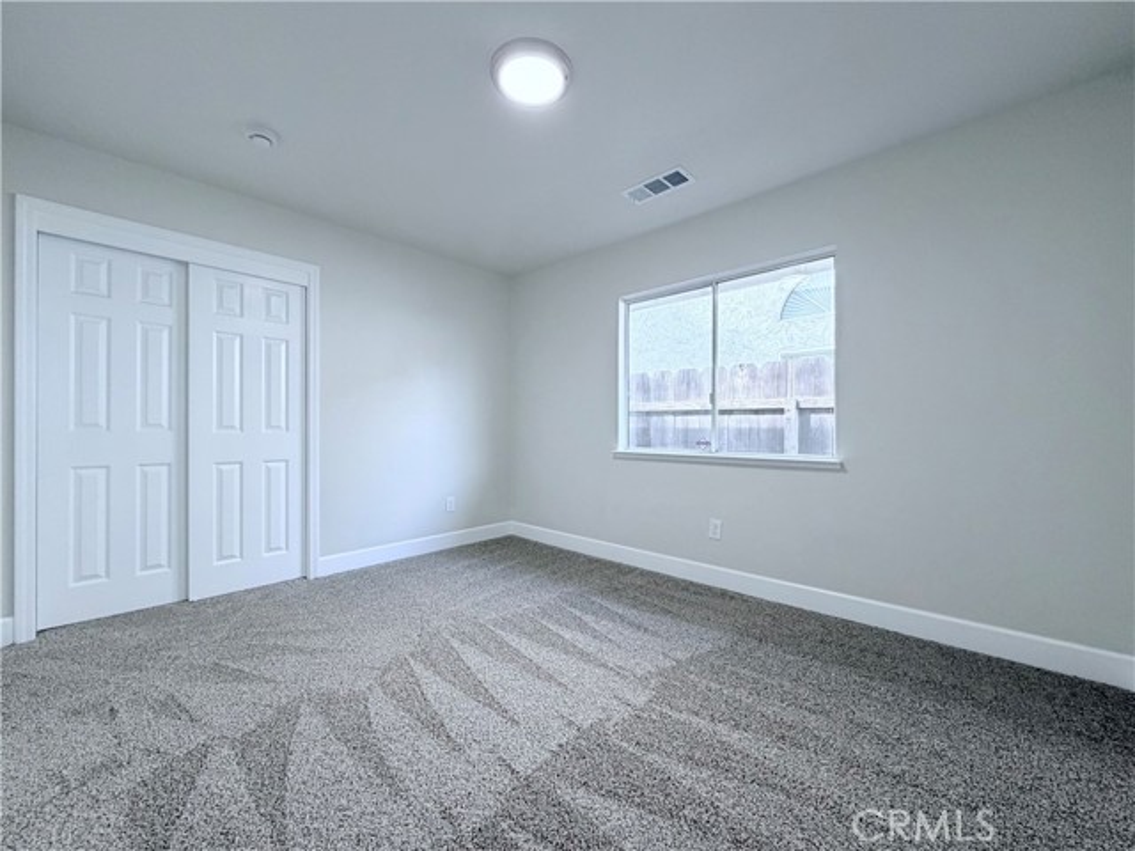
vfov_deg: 85.7
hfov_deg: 102.1
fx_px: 459
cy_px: 426
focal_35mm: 14
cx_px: 568
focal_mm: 2.22
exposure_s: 1/120
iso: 250
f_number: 2.2
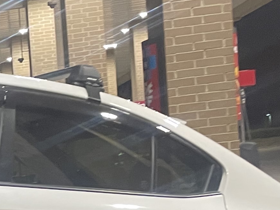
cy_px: 288
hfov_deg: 14.8
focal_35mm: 120
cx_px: -184
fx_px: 970
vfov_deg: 11.9
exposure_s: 1/60
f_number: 1.6
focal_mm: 4.2
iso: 200
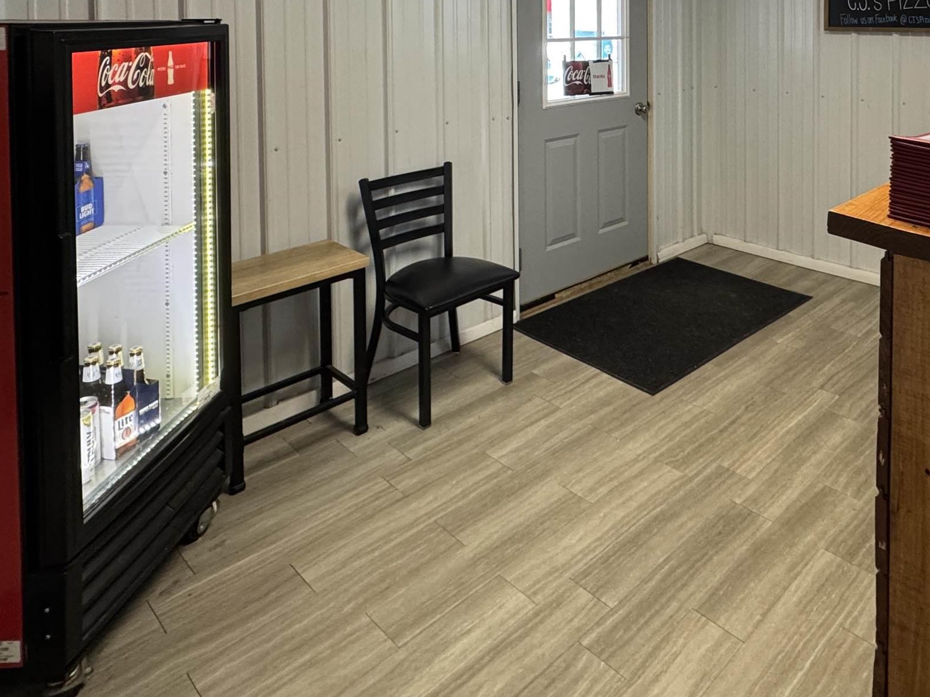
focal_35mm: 27
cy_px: 32
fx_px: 725
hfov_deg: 62.3
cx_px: 675
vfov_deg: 45.1
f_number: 2.2
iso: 250
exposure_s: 1/68
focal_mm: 2.22
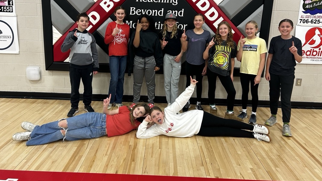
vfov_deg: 39.8
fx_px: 248
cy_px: 64
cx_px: 158
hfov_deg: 66.0
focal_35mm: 29
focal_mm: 5.7
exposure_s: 1/60
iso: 125
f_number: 1.5
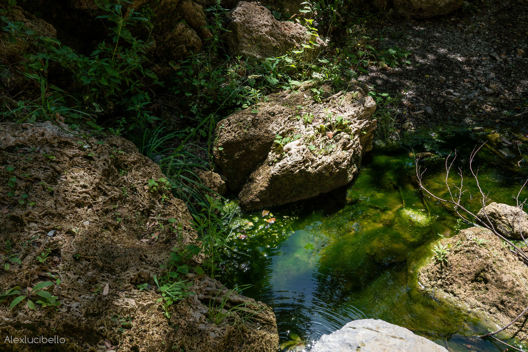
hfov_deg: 67.4
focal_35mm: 27
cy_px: 176
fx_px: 396
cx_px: 264
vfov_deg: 47.9
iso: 100
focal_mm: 18
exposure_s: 1/200
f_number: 10
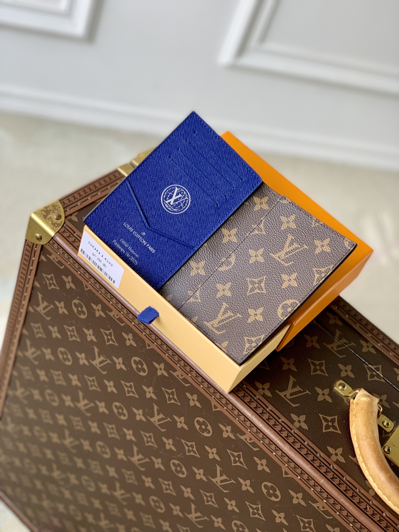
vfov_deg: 36.8
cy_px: 266
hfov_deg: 28.0
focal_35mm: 52
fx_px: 799
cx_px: 200
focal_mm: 6
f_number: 2.4
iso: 25
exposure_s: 1/122
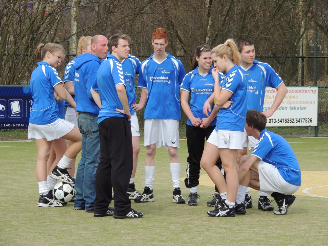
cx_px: 164
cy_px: 123
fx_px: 2132
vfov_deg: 6.6
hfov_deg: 8.8
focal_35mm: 225
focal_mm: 40.1
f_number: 4.6
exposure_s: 1/400
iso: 100
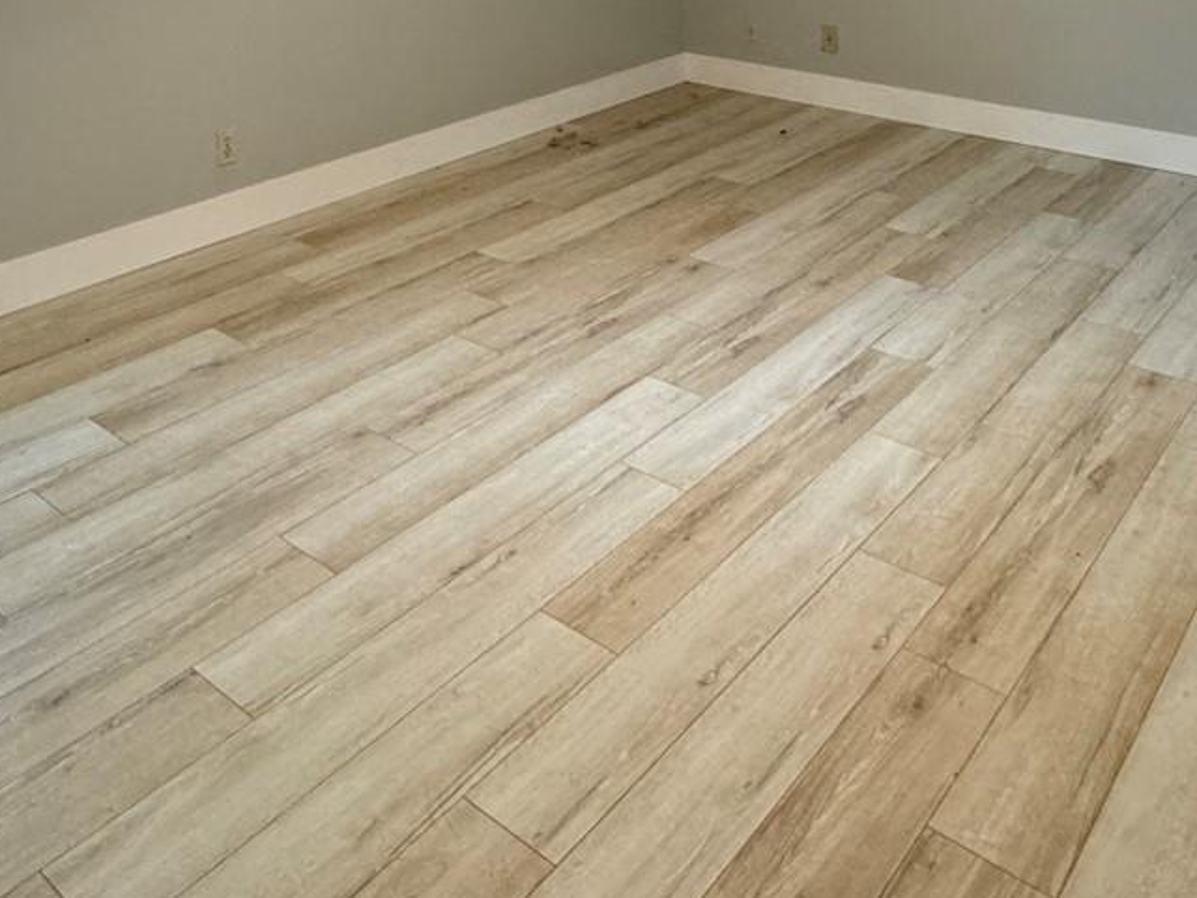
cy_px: -125
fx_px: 1210
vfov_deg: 34.3
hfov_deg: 52.6
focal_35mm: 35
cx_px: 630
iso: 500
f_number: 2.2
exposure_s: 1/60
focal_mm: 2.22
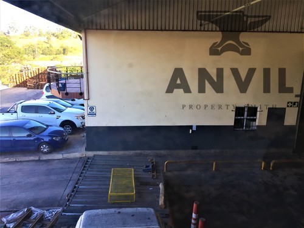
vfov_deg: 48.2
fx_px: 255
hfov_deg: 61.7
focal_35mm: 29
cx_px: 152
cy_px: 114
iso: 32
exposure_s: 1/149
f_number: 2.2
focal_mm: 4.15
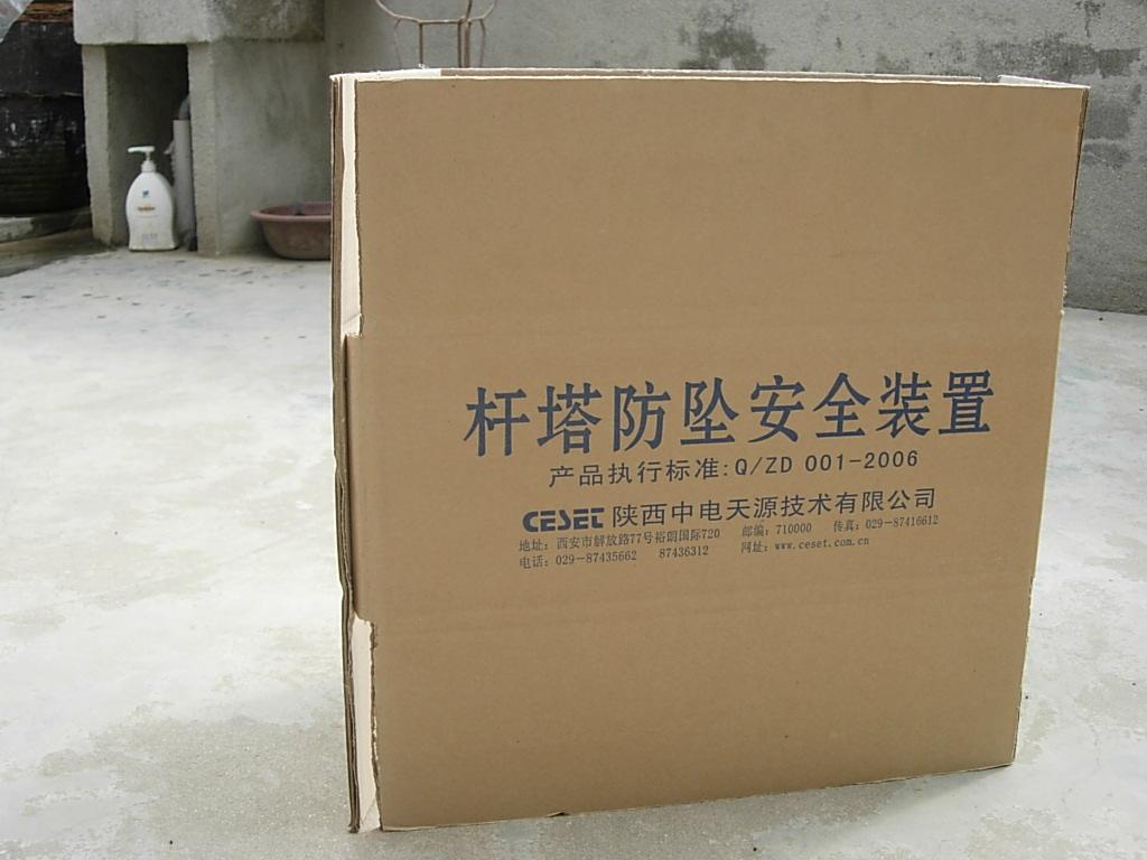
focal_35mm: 41
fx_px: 1359
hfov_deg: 45.8
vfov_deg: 35.1
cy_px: 430
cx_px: 574
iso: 79
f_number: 2.9
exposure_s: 1/249
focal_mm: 8.5
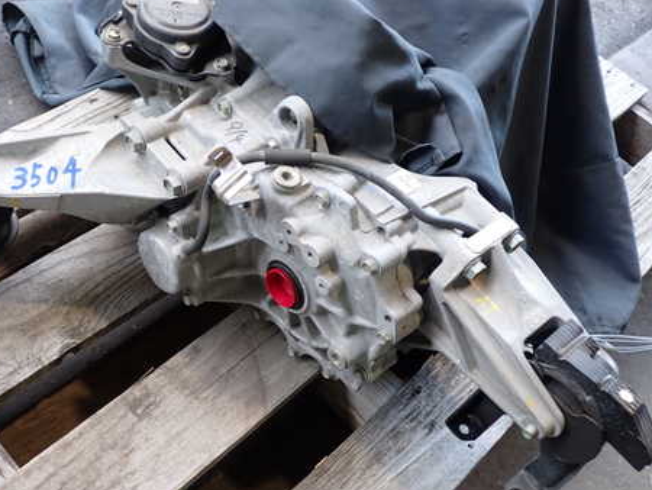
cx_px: 277
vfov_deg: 36.0
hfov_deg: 46.6
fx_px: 754
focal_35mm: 40
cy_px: 257
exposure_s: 1/60
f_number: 2.3
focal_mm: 5.4
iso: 200
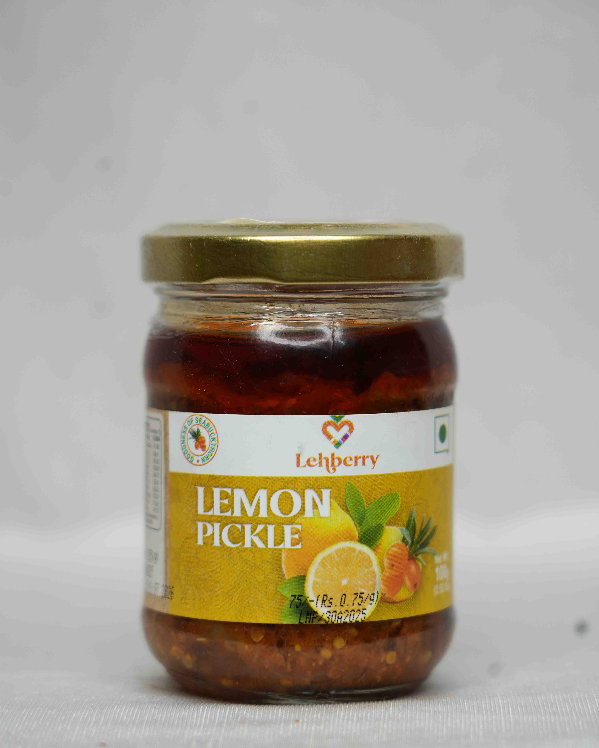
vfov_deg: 16.2
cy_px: 323
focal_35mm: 119
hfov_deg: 13.0
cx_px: 298
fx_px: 2637
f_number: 5
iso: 250
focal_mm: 105
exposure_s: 1/80
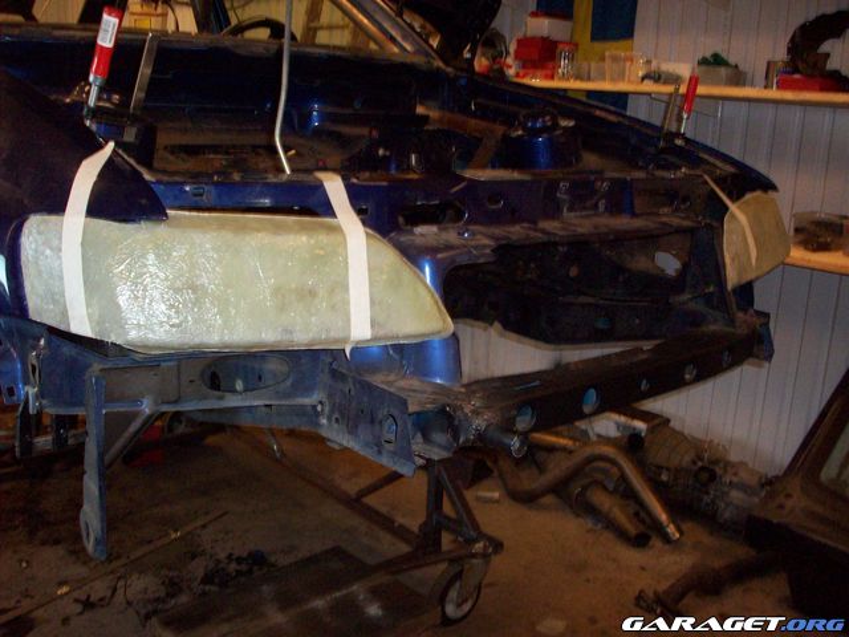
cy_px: 318
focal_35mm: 37
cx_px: 424
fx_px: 907
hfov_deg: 50.1
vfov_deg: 38.7
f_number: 2.8
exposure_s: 1/64
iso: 200
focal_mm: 6.2
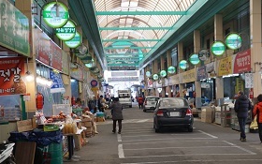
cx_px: 159
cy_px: 133
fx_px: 514
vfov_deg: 17.9
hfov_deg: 28.5
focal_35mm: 72
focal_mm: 22
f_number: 4
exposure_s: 1/60
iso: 125
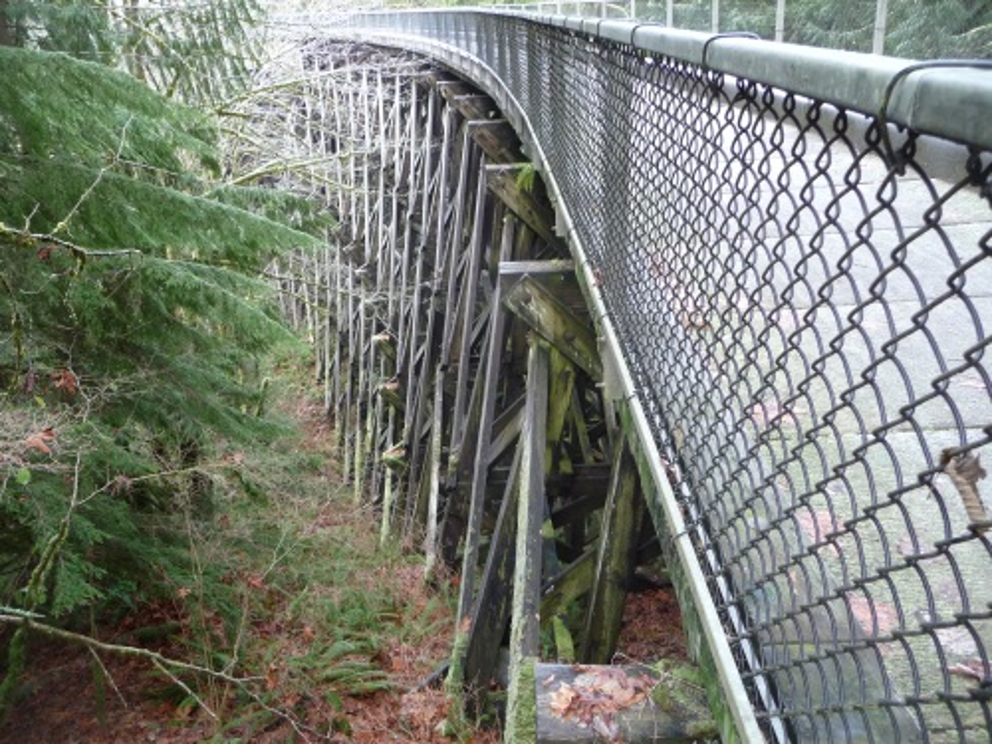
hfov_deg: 63.4
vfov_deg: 49.7
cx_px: 496
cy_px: 372
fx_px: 802
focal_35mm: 28
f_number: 3.3
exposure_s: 1/30
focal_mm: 4.7
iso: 200
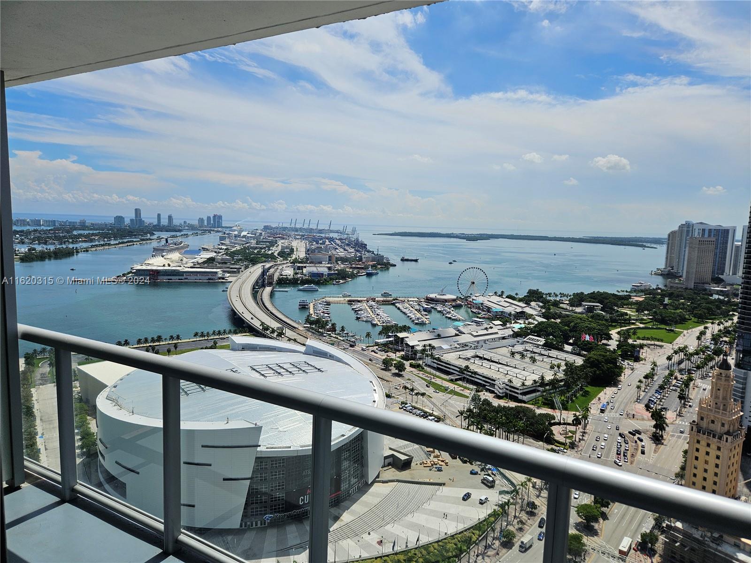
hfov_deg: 73.9
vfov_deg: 58.9
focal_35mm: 23
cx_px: 376
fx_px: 499
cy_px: 282
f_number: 1.8
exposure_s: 1/4679
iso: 25
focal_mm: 5.4
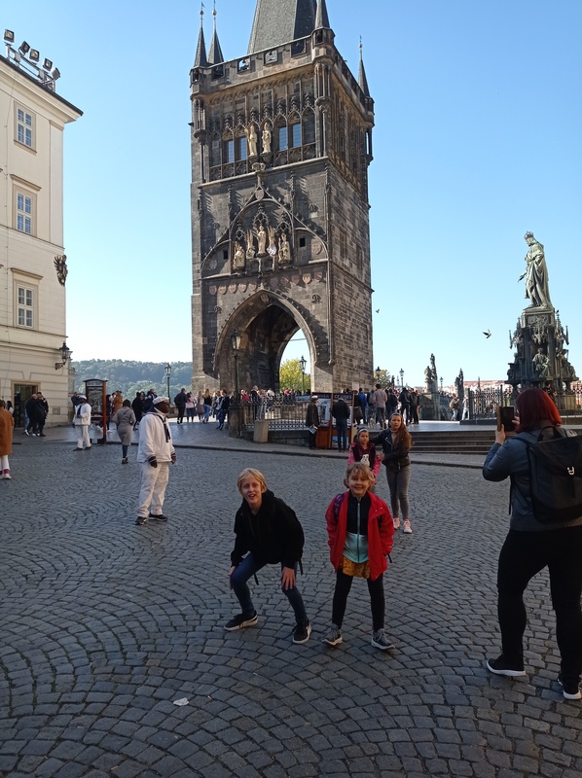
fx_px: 629
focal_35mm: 28
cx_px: 291
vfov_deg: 63.5
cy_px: 389
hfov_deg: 49.7
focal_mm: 4.74
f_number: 1.79
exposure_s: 1/1410
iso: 104
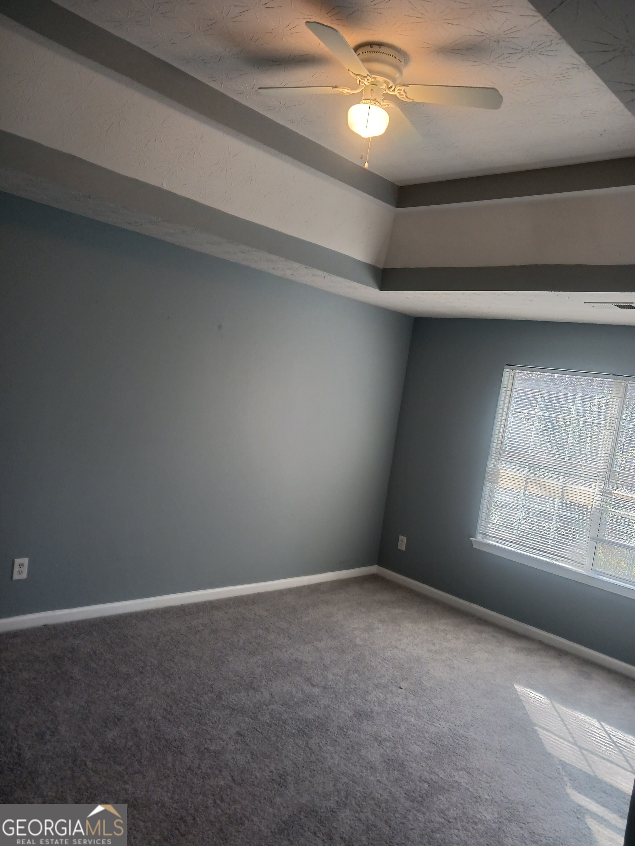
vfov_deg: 65.3
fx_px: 660
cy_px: 423
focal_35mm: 27
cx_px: 318
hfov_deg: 51.4
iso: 125
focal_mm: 4
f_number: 1.8
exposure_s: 1/60
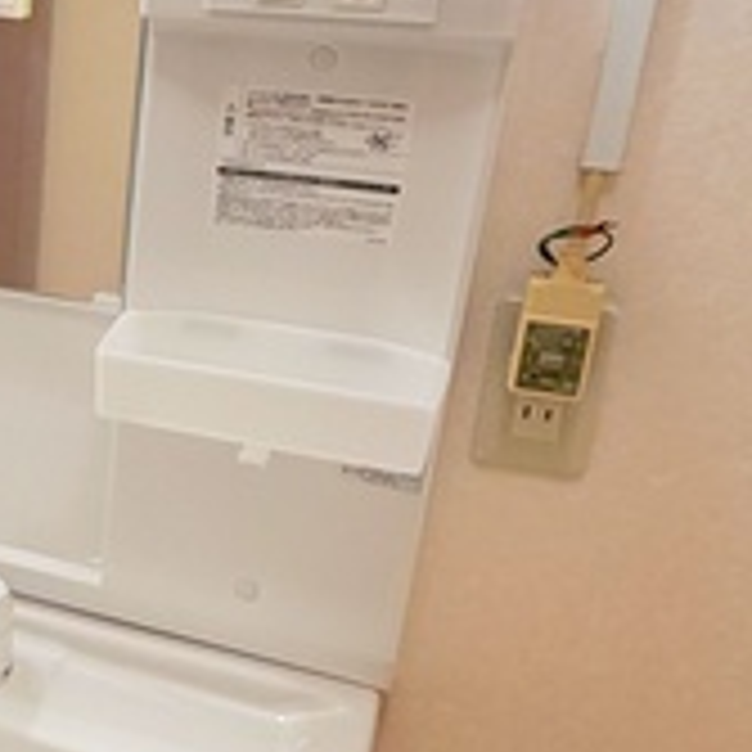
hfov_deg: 29.2
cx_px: -101
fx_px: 1278
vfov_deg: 32.8
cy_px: 383
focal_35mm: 52
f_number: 2.2
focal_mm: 2.22
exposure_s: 1/100
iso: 80
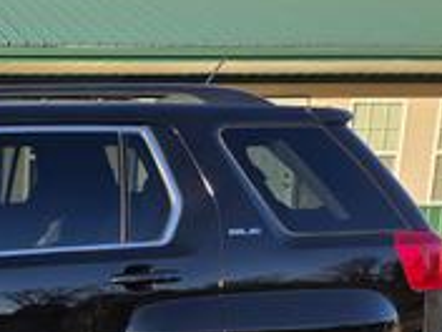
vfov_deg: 21.2
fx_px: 843
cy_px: 362
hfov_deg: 24.9
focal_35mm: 66
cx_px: -153
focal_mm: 6.3
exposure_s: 1/2517
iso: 80
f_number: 1.7
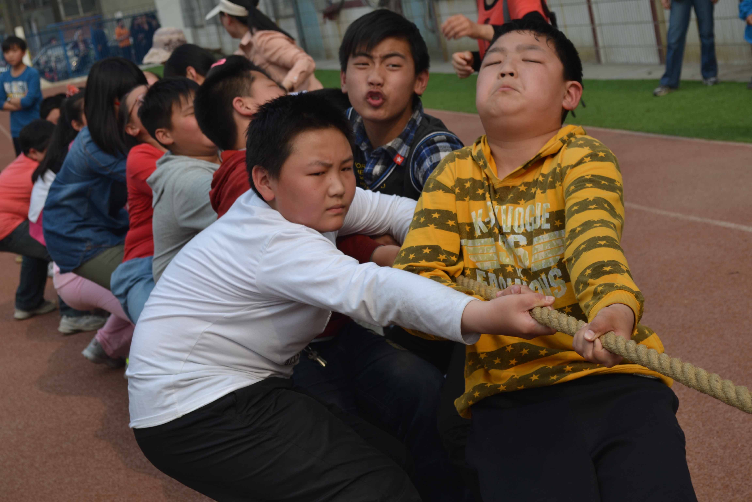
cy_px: 251
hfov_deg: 28.1
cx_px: 376
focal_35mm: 72
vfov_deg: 18.9
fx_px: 1504
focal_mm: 48
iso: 100
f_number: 8
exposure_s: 1/250
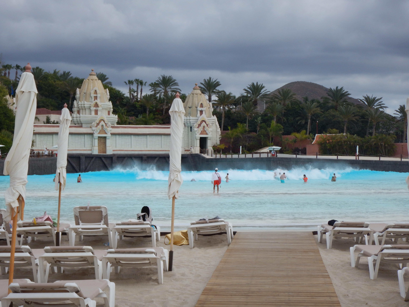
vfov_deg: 21.9
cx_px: 204
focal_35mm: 67
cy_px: 154
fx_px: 792
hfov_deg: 29.0
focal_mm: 12
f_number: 4.5
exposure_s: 1/800
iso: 125
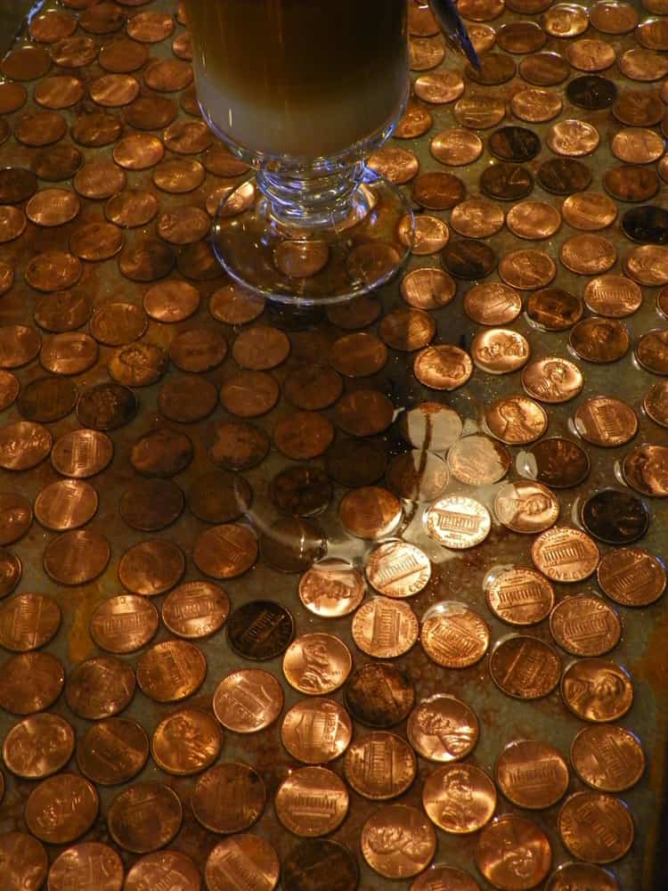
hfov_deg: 28.0
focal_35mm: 52
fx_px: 1338
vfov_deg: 36.8
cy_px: 446
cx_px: 334
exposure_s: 1/30
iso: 200
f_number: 5
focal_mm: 9.2
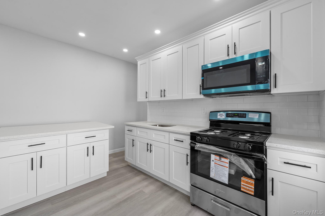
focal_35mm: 14
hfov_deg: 104.3
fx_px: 126
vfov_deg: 81.2
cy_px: 108
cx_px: 162
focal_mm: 14
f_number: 10
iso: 400
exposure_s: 1/5
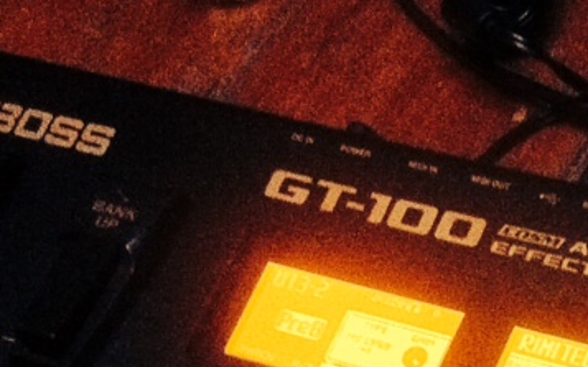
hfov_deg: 15.5
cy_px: 596
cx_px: 540
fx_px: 2131
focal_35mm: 133
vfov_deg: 9.5
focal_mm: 3.85
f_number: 2.8
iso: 1000
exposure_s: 1/15
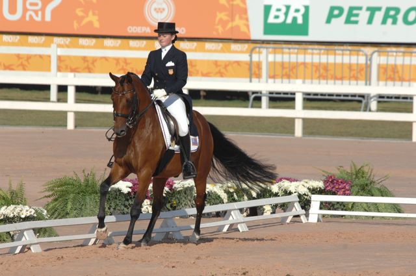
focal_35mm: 540
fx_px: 6232
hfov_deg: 3.8
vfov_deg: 2.5
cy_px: 138
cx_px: 208
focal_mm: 360
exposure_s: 1/640
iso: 200
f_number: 9
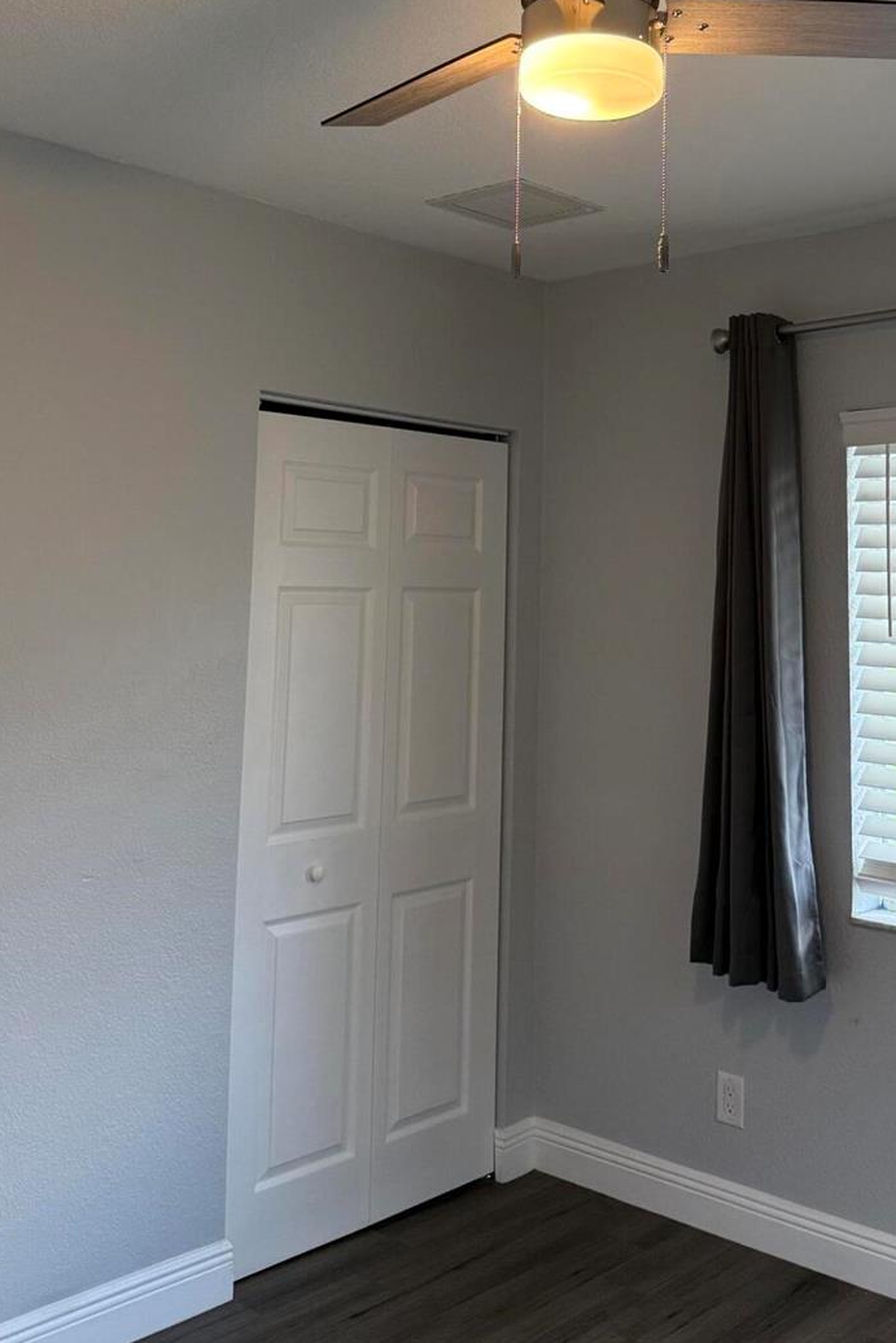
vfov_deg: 51.0
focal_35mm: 37
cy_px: 452
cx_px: 577
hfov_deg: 35.7
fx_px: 1381
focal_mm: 6.76
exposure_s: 1/120
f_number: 1.78
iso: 250
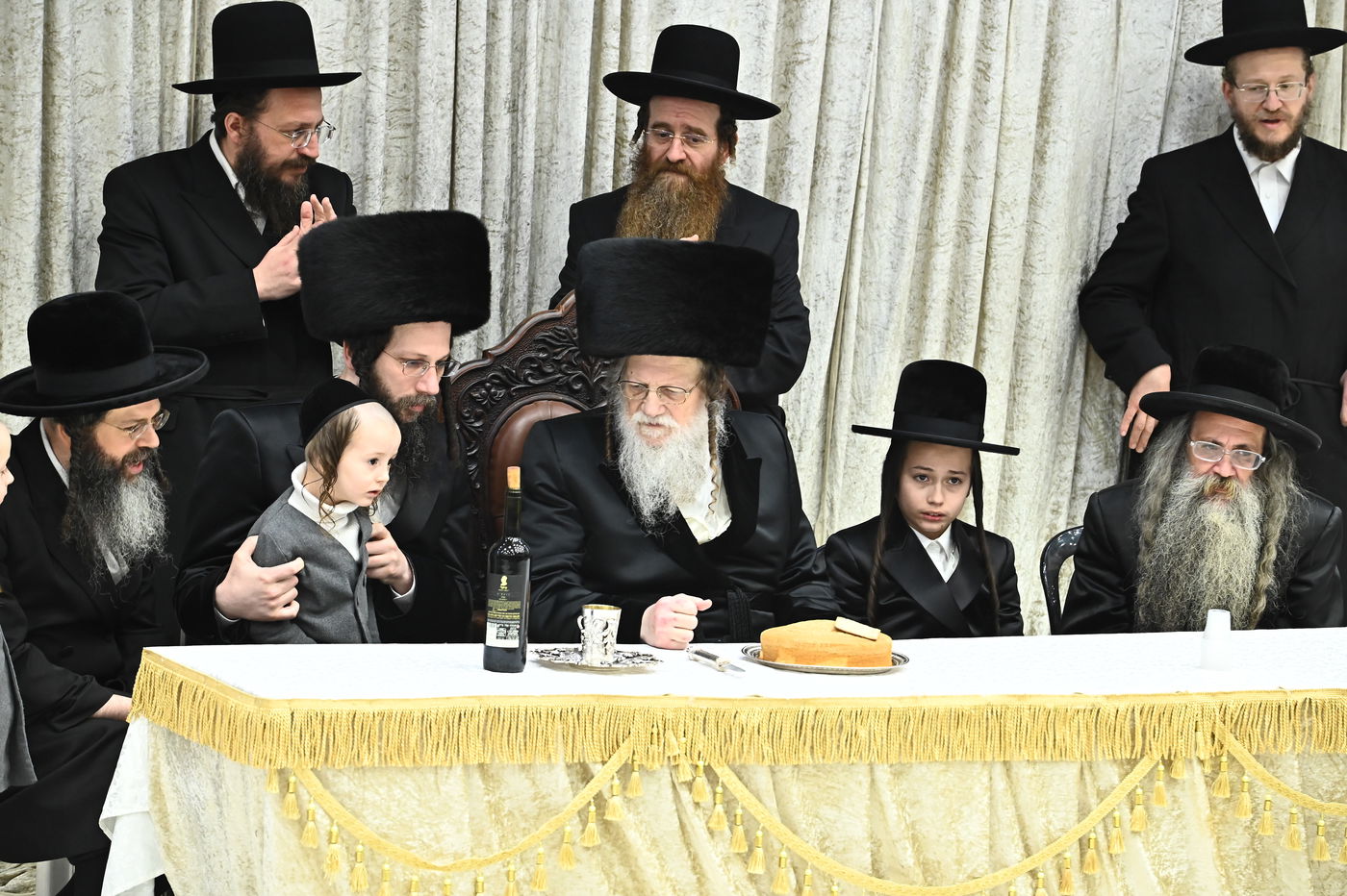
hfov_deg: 11.8
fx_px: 6545
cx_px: 674
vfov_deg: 7.8
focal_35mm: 175
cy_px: 448
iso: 3200
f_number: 8
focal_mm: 175
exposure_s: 1/200
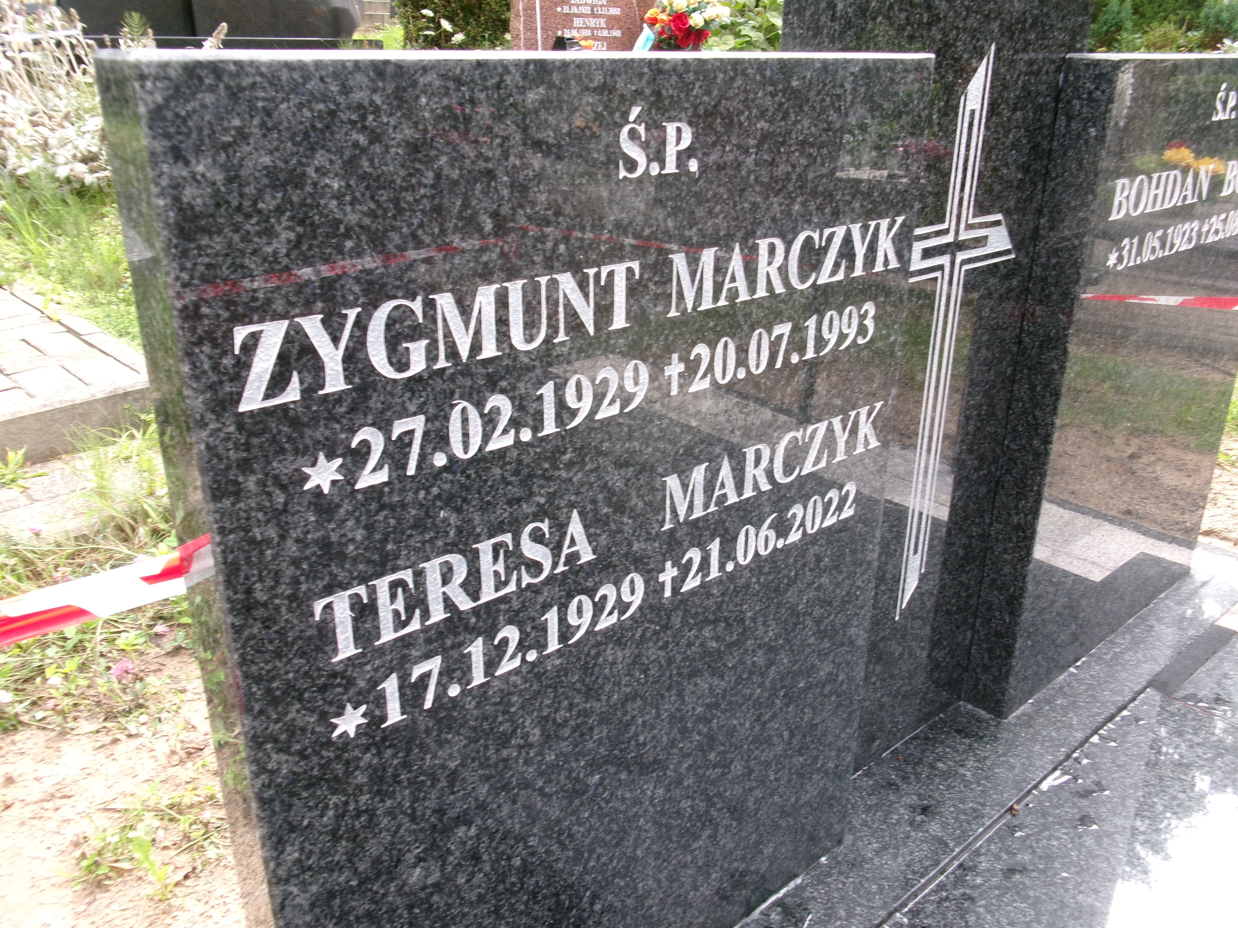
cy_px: 464
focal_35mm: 28
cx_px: 619
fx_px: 1001
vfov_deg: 49.7
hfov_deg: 63.4
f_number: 3.9
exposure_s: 1/70
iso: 100
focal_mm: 5.1
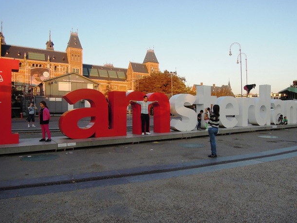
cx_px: 148
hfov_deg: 69.4
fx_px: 215
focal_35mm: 25
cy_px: 108
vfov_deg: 54.9
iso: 160
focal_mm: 4.3
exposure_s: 1/500
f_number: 2.8
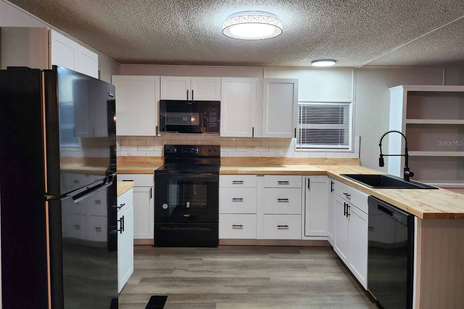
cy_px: 143
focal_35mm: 25
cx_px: 232
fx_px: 322
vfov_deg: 51.2
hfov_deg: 71.5
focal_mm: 5
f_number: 1.8
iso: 320
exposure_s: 1/120
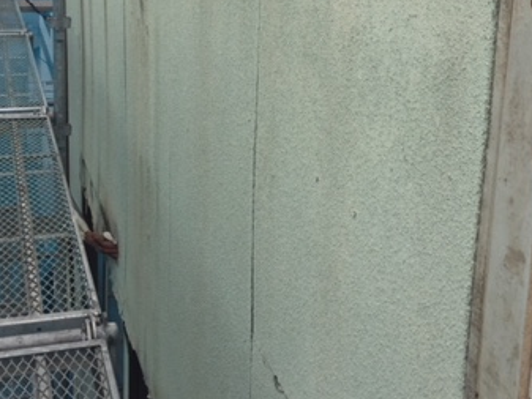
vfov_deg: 26.0
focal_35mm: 55
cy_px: 71
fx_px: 846
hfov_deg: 34.9
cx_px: 268
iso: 32
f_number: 2.2
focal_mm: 4.15
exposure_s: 1/324
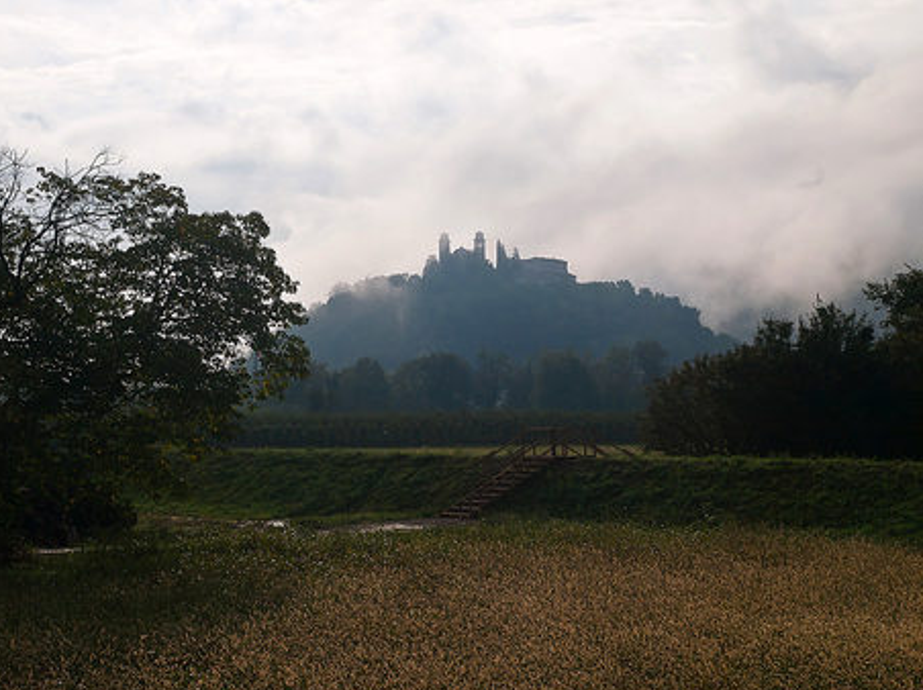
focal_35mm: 77
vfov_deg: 19.1
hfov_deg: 25.4
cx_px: 474
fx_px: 2051
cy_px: 277
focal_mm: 29
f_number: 8
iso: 160
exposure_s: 1/1000
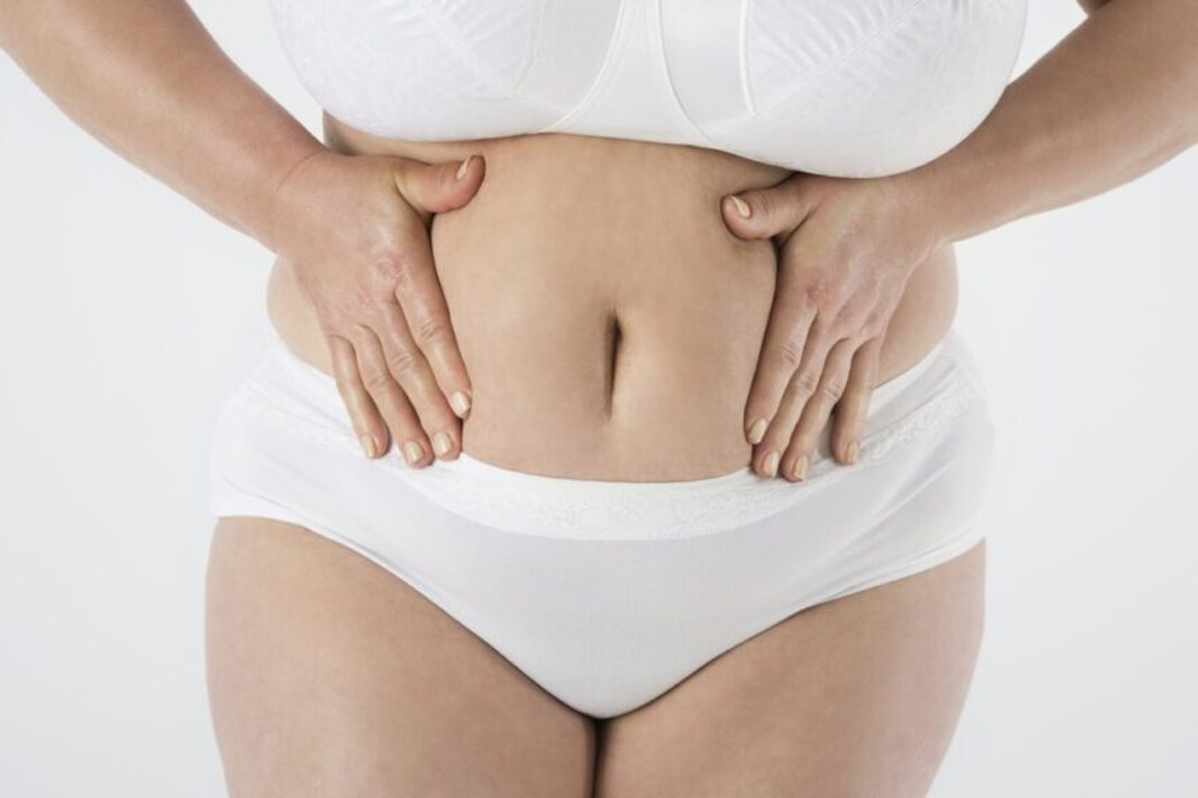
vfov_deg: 16.1
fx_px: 2828
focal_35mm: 85
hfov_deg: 23.9
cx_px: 599
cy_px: 399
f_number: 6.3
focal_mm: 85
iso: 80
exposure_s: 1/125
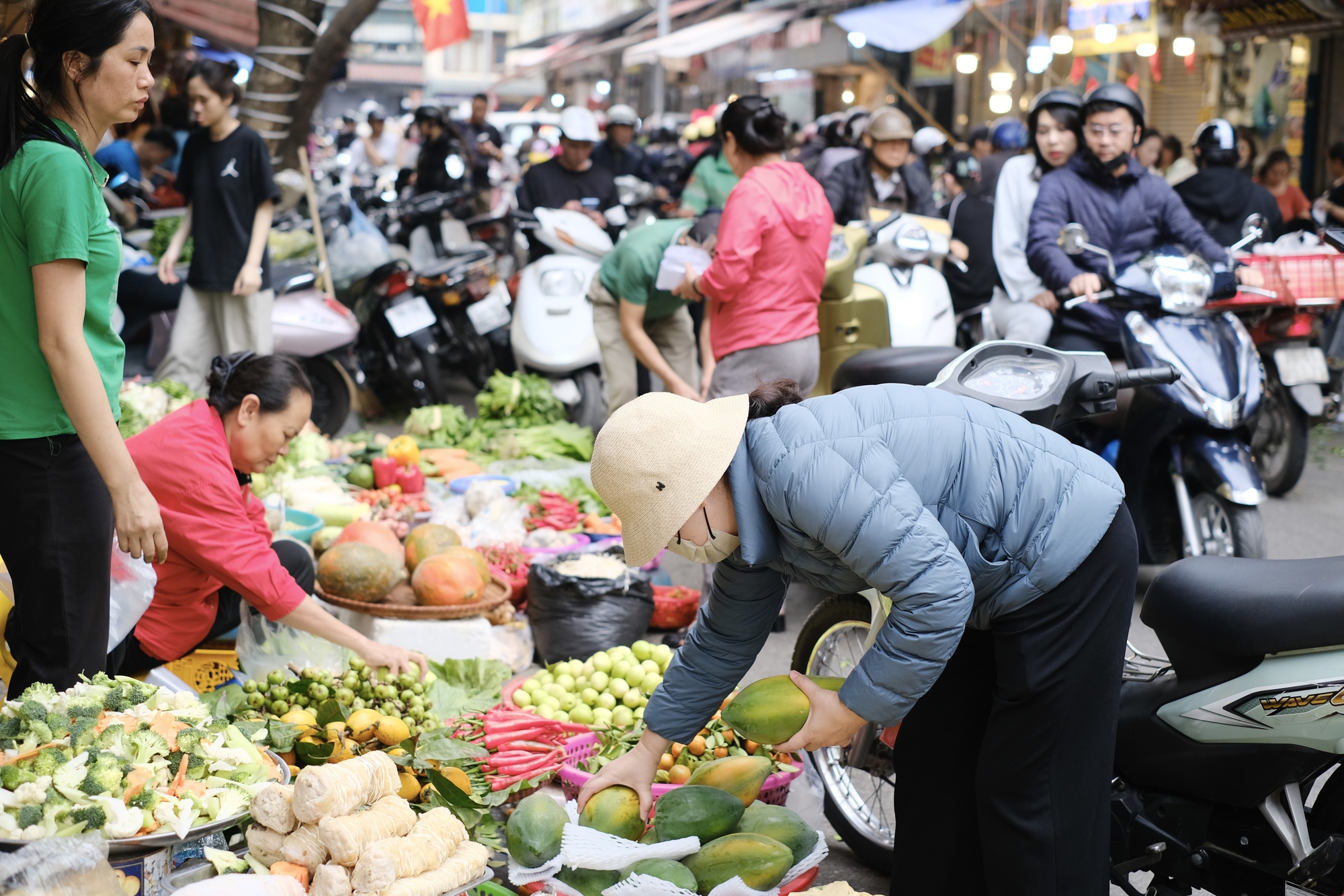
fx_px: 1978
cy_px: 448
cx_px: 672
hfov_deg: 37.5
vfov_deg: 25.5
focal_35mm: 53
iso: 320
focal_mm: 35
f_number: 2.5
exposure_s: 1/250
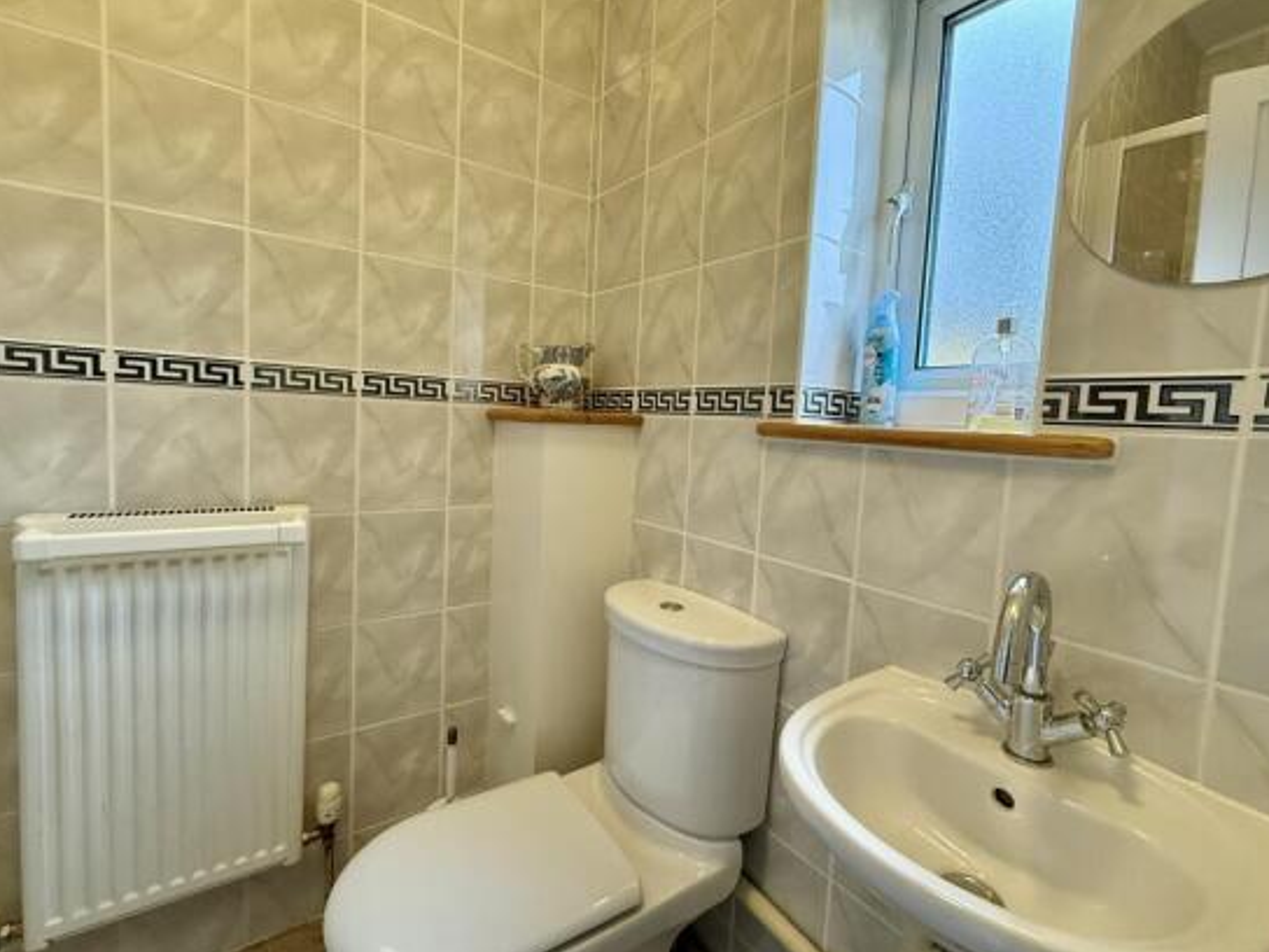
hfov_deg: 98.2
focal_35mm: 15
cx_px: 631
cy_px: 463
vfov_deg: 81.7
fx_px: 550
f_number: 2.2
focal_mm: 2.22
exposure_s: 1/100
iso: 640
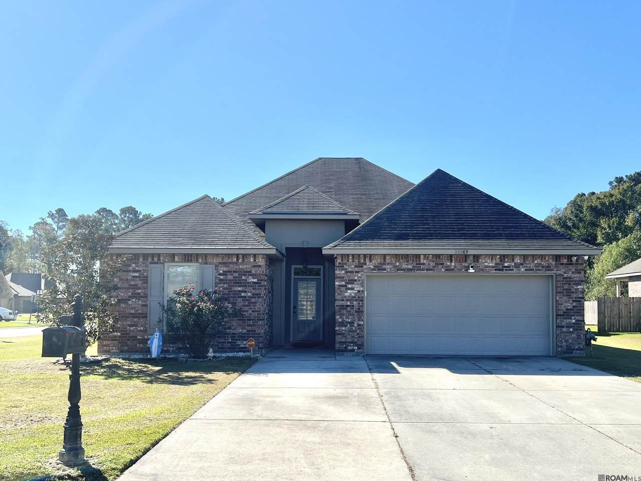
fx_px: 481
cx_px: 320
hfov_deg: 67.3
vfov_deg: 53.1
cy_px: 240
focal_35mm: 26
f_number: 1.5
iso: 50
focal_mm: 5.7
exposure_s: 1/5076
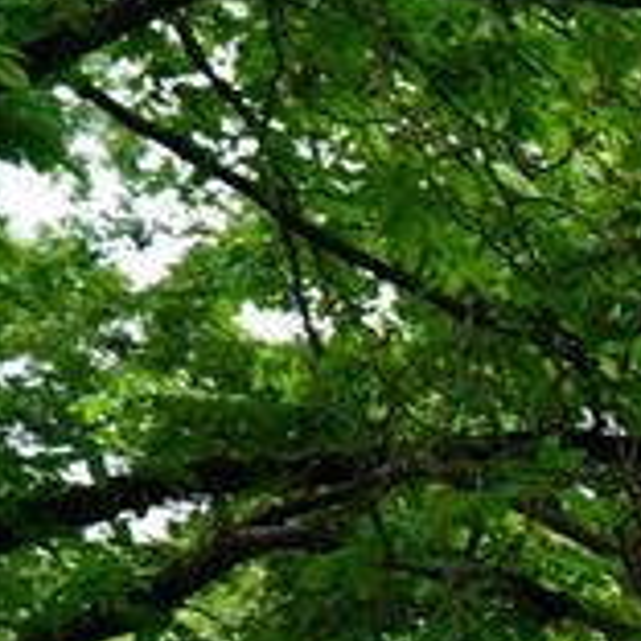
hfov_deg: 8.8
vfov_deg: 11.3
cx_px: 2096
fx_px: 3163
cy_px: 853
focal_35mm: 151
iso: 100
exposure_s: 1/60
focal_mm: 18
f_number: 4
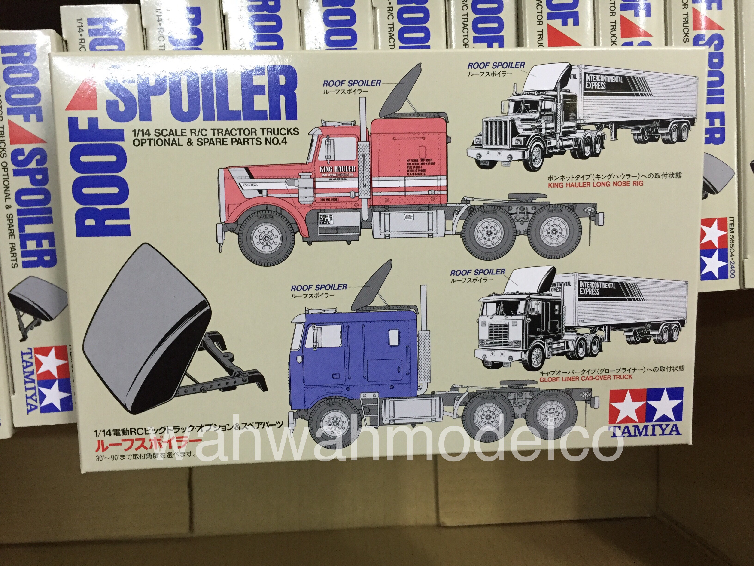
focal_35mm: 29
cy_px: 283
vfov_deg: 48.2
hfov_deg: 61.7
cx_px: 377
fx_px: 632
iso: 250
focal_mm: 4.15
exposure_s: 1/33
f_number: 2.2
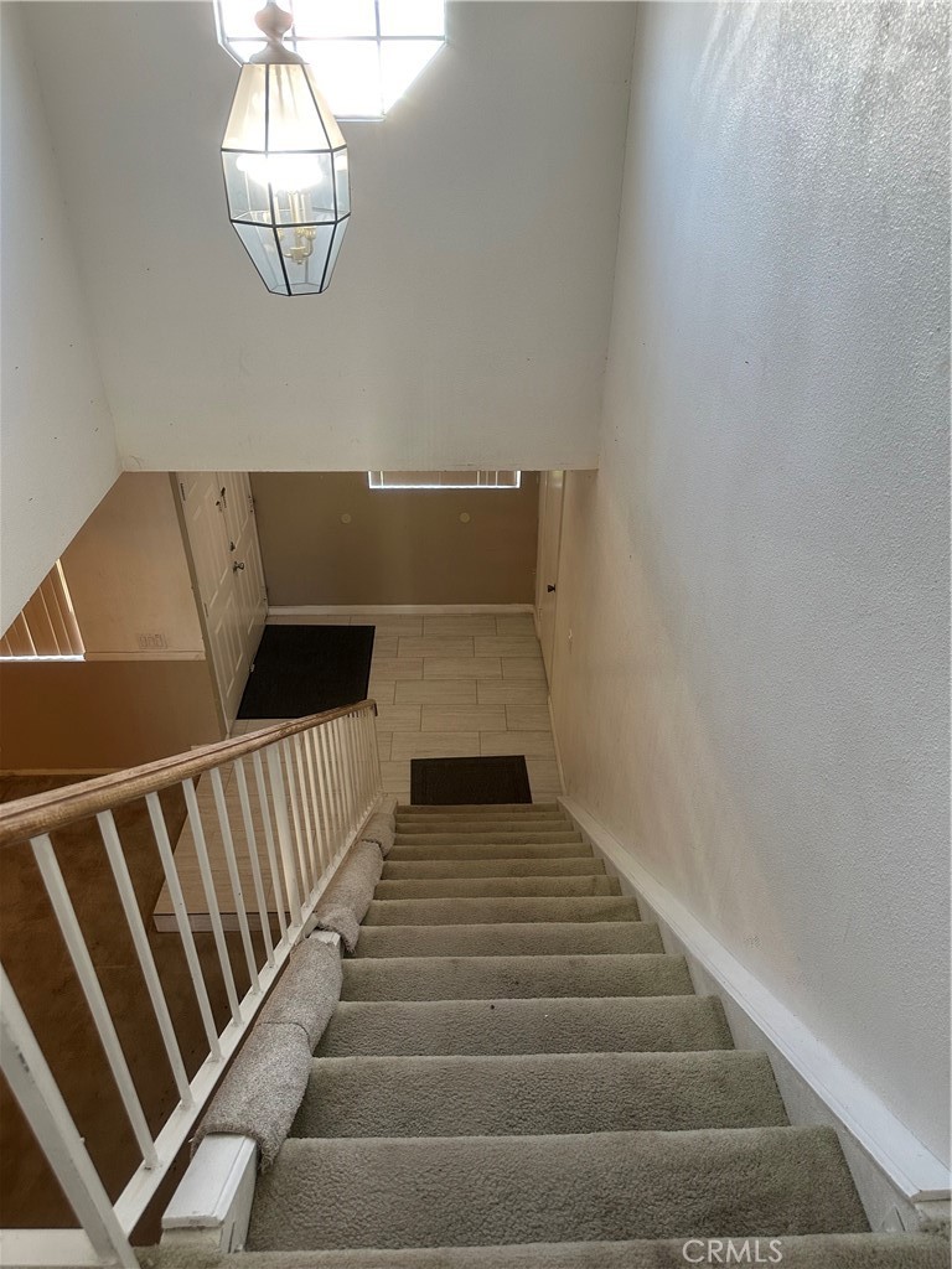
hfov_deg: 56.8
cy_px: 634
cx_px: 476
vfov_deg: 71.6
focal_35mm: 24
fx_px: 880
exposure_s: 1/120
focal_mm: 6.86
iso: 200
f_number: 1.78
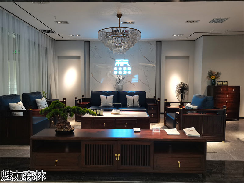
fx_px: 183
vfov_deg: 53.1
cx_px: 122
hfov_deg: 67.3
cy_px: 92
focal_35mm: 26
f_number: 1.8
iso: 160
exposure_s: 1/100
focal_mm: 5.58
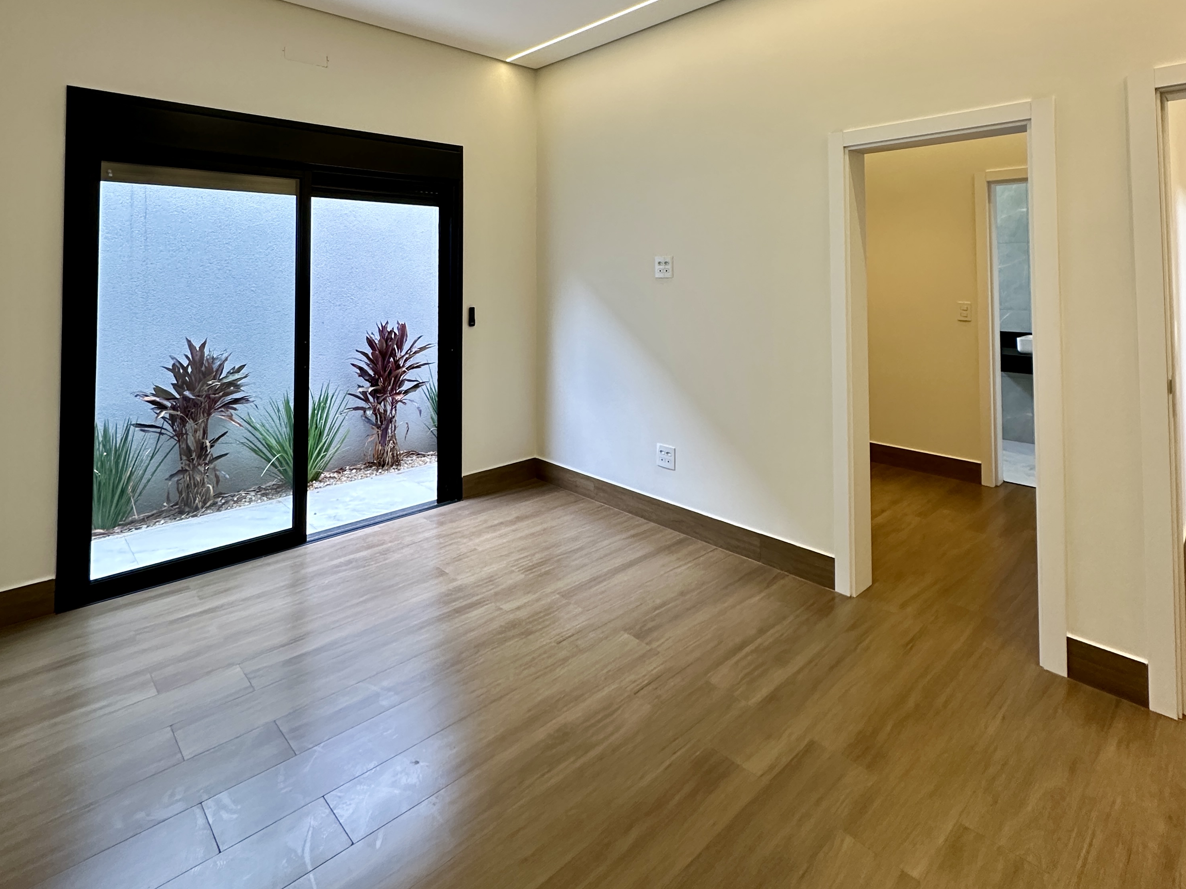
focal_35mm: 19
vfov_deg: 65.5
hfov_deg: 84.7
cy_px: 251
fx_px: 651
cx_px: 586
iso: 250
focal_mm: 2.22
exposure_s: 1/120
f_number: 2.2
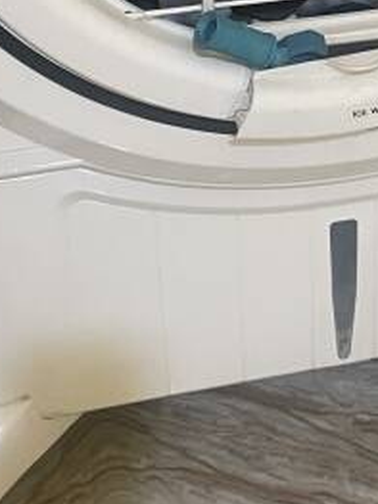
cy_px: -63
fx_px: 1443
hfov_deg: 14.7
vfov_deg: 19.0
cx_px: 384
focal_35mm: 99
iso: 400
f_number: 1.6
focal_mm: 4.2
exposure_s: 1/50
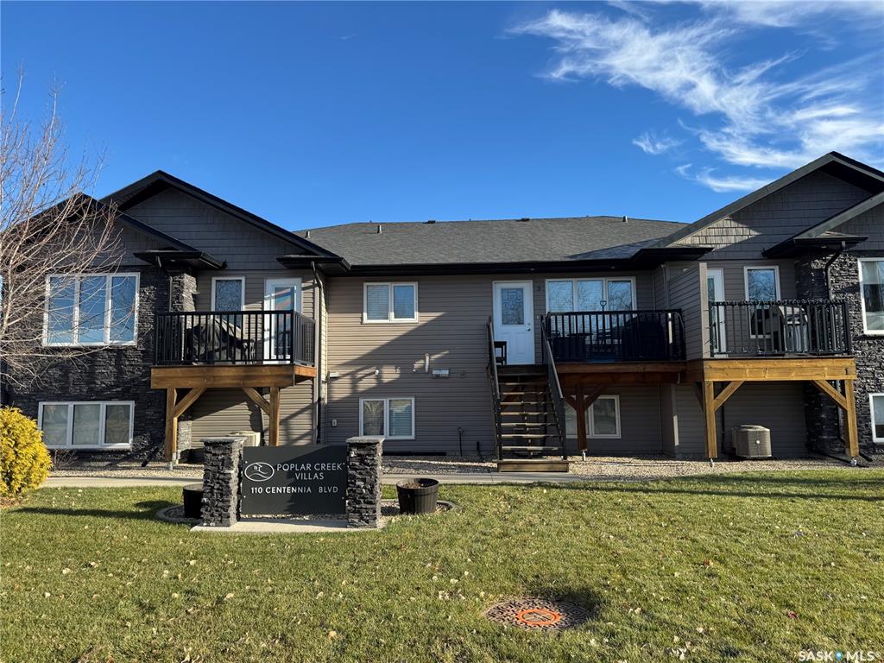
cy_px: 332
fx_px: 613
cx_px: 442
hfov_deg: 71.6
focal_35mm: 24
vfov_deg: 56.8
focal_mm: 6.76
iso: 80
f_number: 1.78
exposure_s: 1/1980
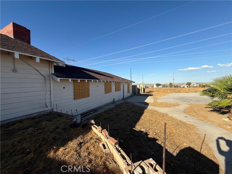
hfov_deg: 102.1
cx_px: 116
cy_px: 87
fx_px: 94
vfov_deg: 85.7
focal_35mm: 14
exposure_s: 1/1698
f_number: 2.2
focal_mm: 2.22
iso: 50
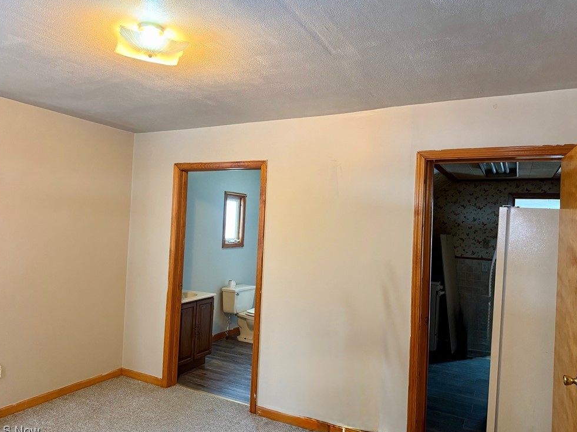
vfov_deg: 54.9
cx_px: 282
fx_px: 417
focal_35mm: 25
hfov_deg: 69.4
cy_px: 219
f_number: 1.78
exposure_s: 1/60
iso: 400
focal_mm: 6.76
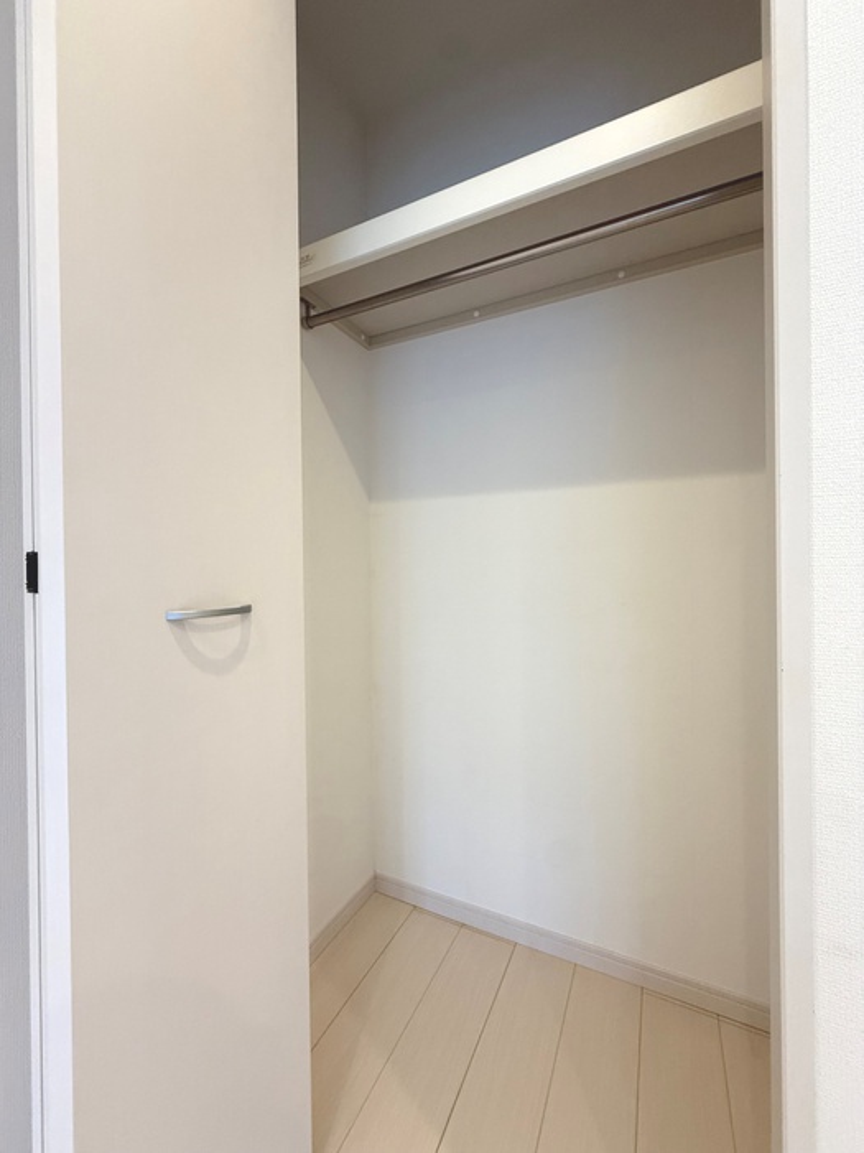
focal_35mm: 14
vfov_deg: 102.1
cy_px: 576
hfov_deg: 85.7
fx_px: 466
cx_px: 432
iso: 200
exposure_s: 1/100
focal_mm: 2.22
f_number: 2.2
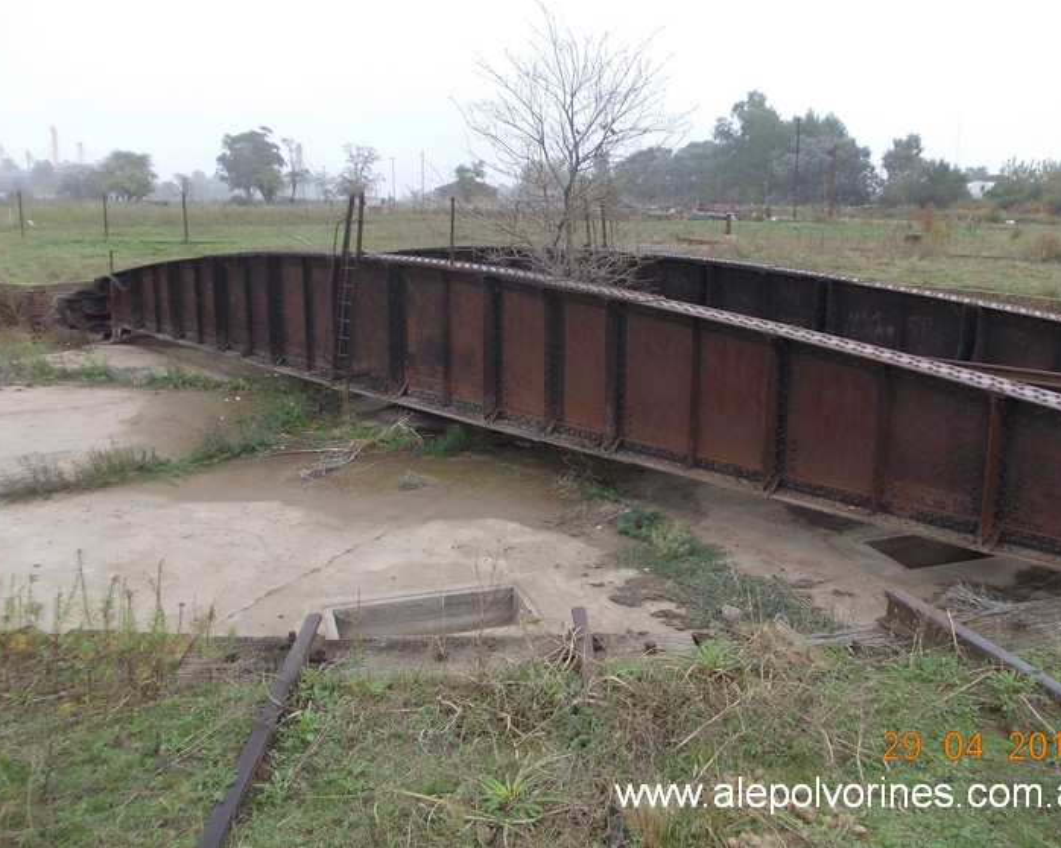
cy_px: 413
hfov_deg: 58.7
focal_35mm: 30
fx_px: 942
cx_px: 567
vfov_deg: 48.5
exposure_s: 1/250
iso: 80
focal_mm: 4
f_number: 2.7
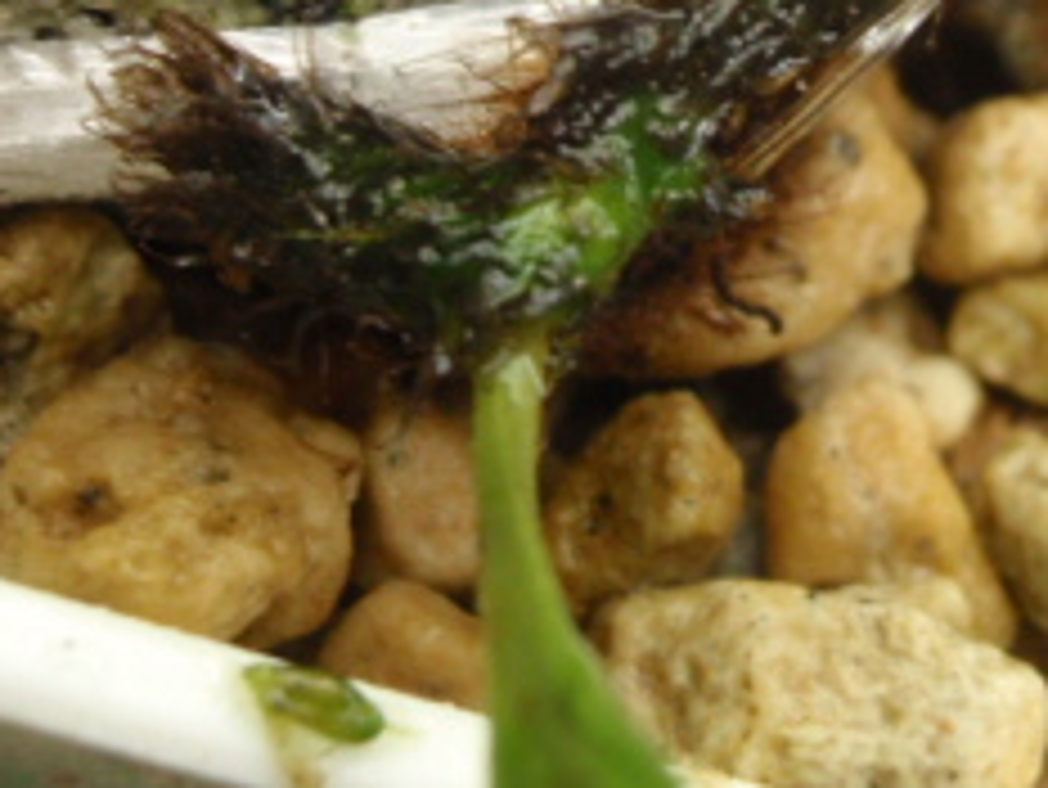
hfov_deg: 17.7
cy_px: -243
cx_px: 850
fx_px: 3332
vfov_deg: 13.0
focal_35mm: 110
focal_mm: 7.25
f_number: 3.9
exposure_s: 1/13
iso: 200
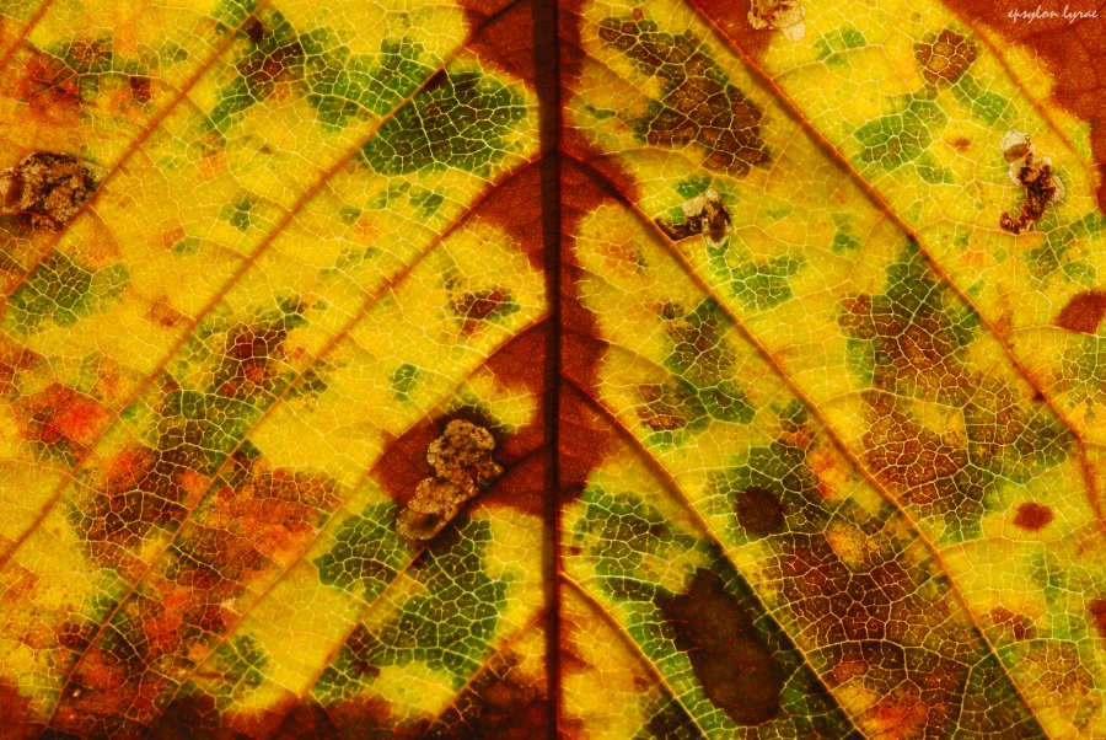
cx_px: 553
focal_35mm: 270
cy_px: 370
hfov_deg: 7.6
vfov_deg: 5.1
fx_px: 8303
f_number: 20
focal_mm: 180
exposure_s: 1/160
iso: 800
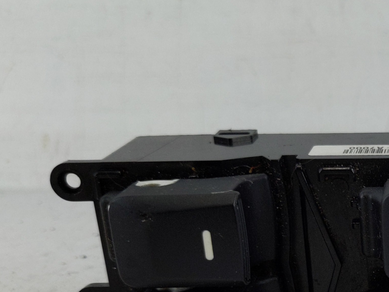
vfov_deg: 21.3
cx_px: 451
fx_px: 742
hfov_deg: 26.5
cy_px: 310
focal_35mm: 66
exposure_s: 1/123
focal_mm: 4.38
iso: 57
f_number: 1.73
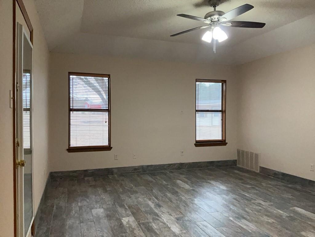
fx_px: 246
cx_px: 158
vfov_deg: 51.4
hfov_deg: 65.3
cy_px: 118
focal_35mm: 27
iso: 320
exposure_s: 1/100
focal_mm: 3
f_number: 1.8
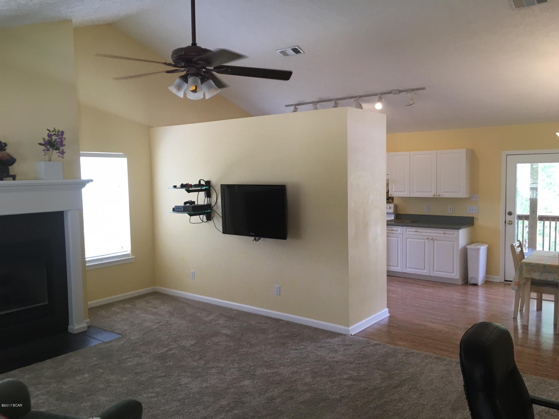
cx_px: 280
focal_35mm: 29
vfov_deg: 48.2
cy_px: 210
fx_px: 468
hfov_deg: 61.7
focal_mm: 4.15
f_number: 2.2
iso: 40
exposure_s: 1/30
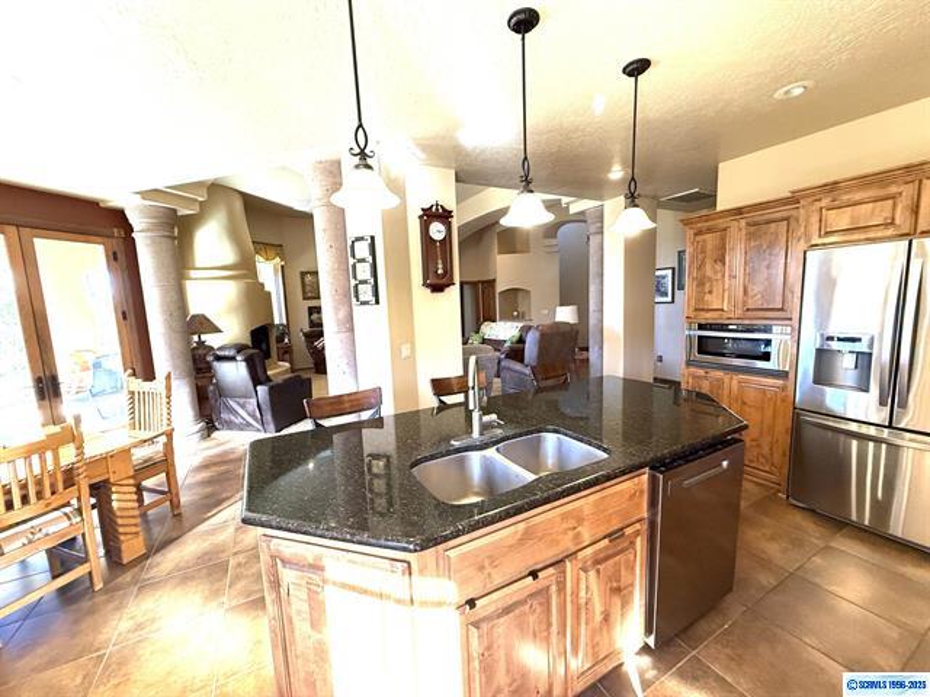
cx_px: 465
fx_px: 376
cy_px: 348
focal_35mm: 14
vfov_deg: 85.7
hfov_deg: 102.1
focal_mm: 2.22
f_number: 2.2
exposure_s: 1/120
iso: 400
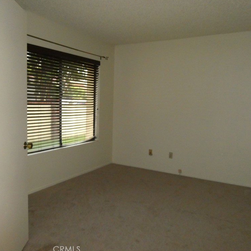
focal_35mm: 29
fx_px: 238
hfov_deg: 55.6
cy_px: 125
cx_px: 120
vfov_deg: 55.6
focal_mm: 4.3
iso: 800
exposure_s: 1/60
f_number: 3.3
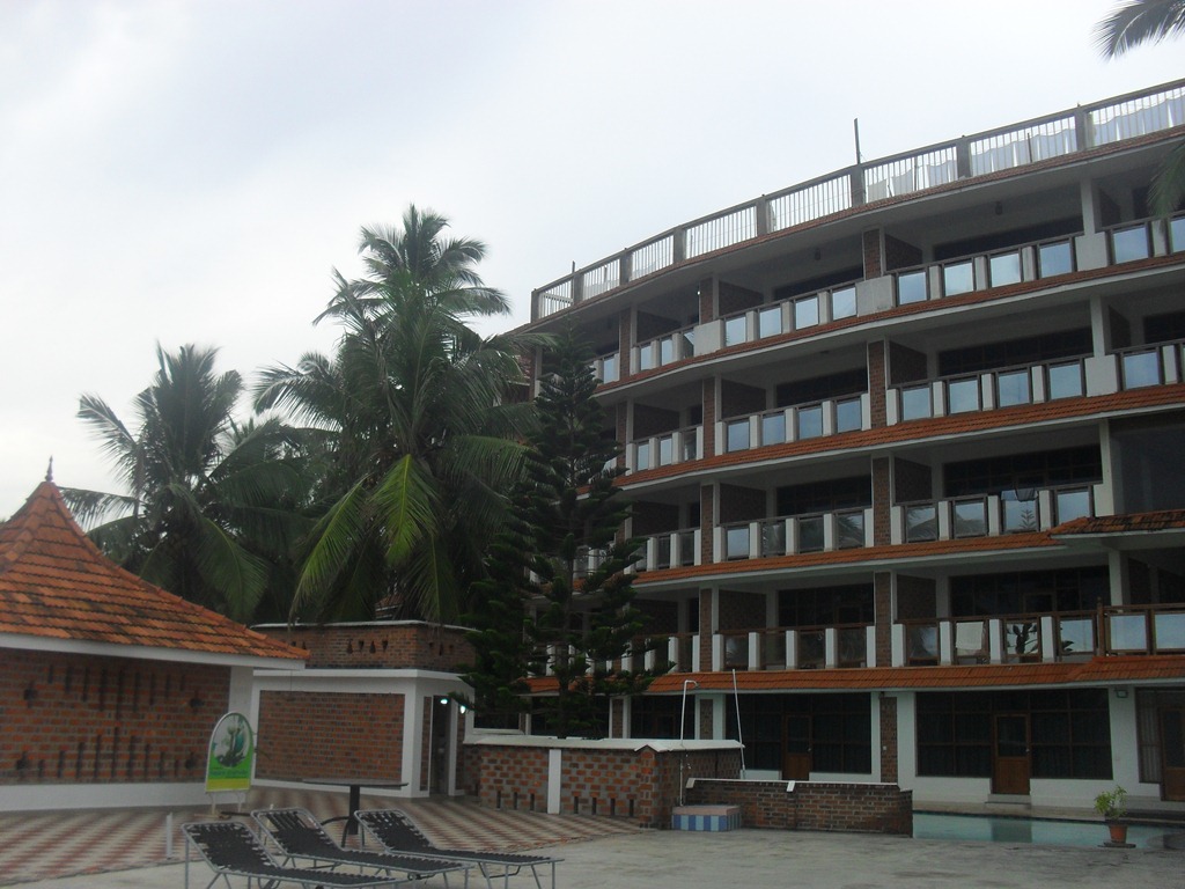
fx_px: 1198
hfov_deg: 52.6
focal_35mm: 35
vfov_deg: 40.7
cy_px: 444
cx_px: 592
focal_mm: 6.3
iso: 100
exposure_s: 1/350
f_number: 3.2
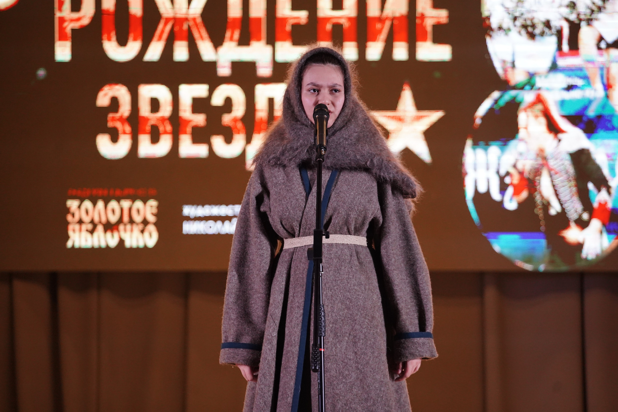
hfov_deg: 12.9
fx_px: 2729
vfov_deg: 8.6
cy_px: 206
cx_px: 309
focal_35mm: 159
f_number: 4
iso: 3200
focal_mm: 159
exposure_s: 1/500
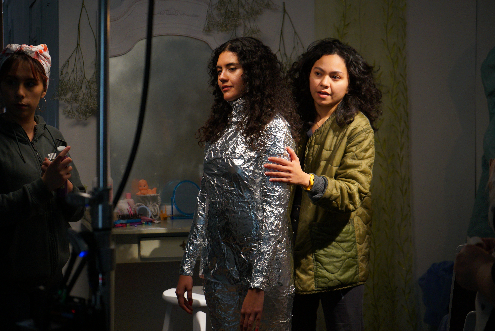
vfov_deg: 19.5
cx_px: 248
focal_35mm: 70
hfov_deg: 28.8
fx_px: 963
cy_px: 166
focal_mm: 70
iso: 1600
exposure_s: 1/80
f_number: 5.6
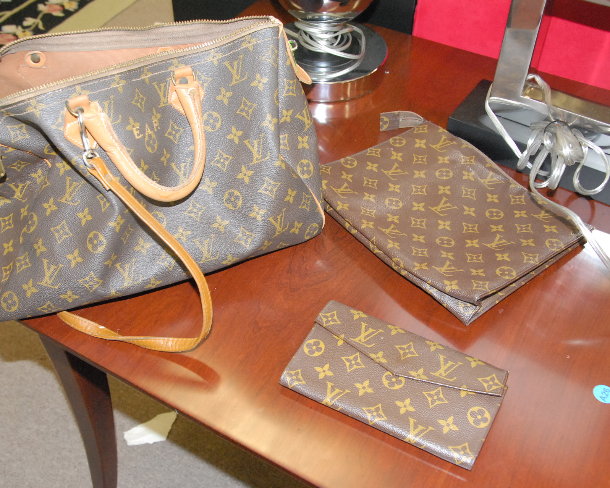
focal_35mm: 41
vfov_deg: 36.5
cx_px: 289
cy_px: 246
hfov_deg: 44.8
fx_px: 740
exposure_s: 1/60
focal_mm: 24
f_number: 6.3
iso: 1600
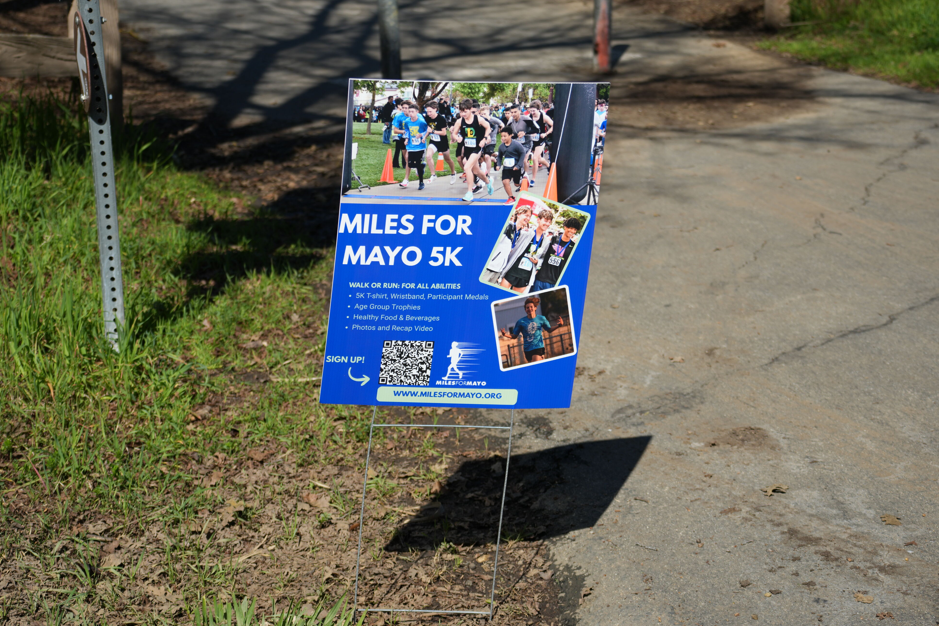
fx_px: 2347
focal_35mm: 90
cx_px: 473
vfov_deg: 15.2
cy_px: 292
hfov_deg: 22.6
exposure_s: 1/800
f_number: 6.3
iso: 160
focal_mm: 81
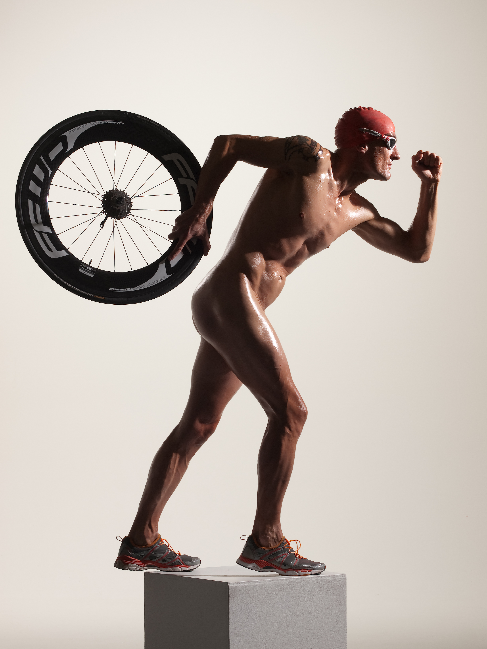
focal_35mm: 100
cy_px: 324
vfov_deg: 19.6
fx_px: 1875
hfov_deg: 14.8
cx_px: 244
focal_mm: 50
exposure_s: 1/125
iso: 100
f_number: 9
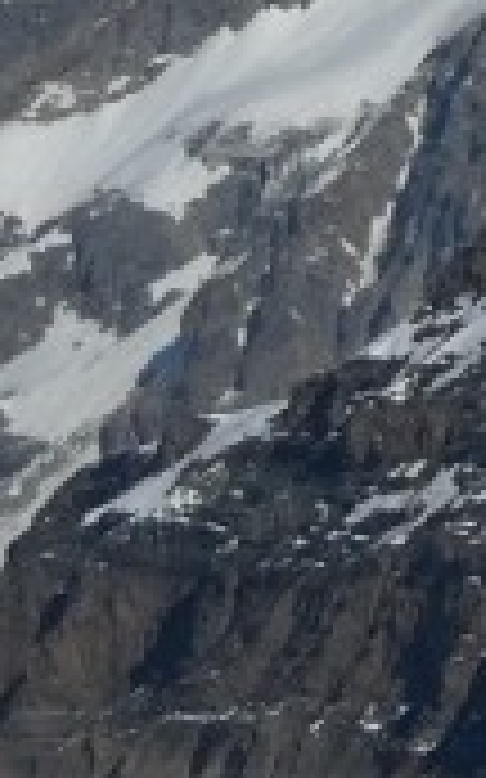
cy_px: -319
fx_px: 8908
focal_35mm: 420
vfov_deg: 5.0
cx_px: 1894
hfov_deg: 3.0
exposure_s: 1/1000
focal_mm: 10.3
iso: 80
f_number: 6.3
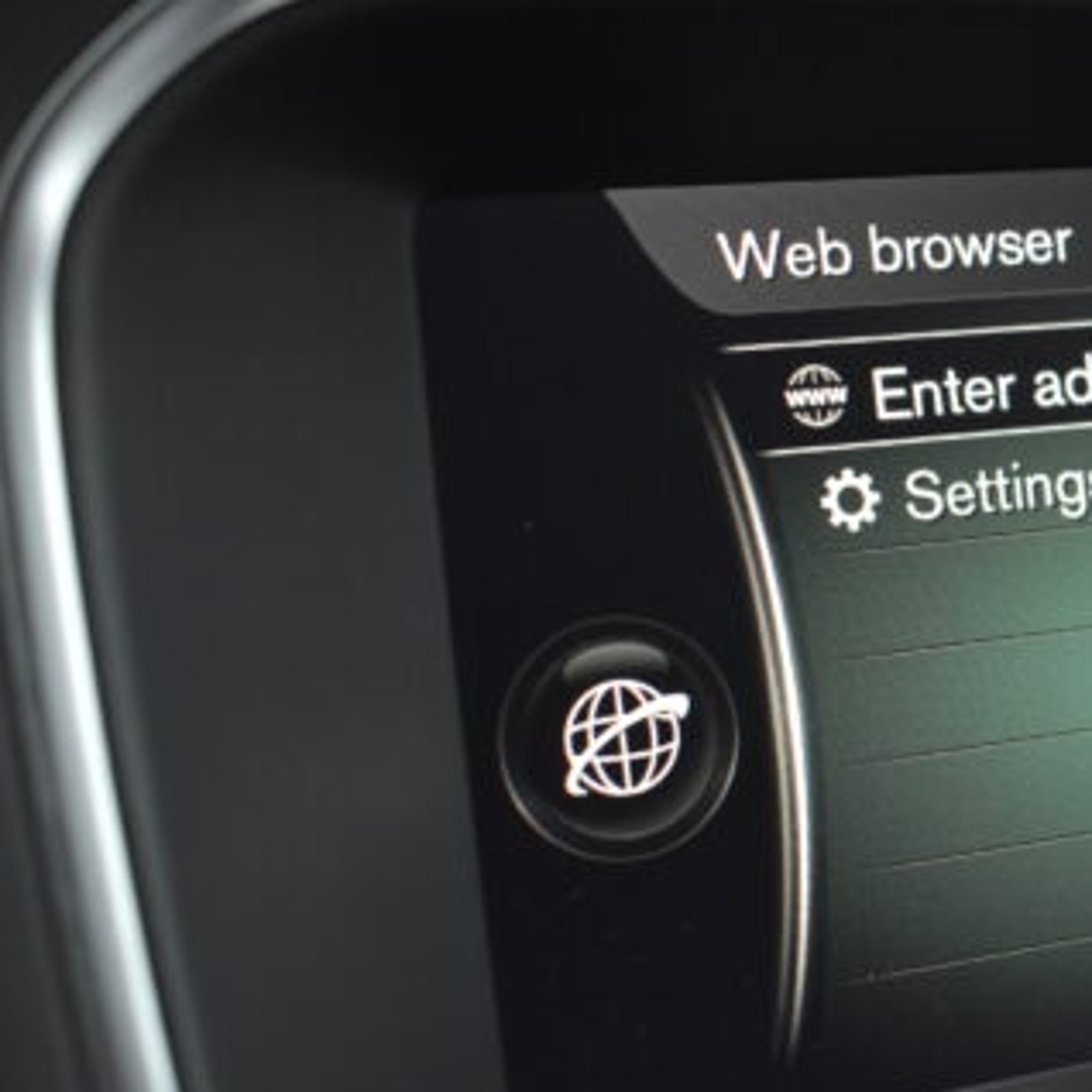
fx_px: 2749
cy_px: 579
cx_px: 1168
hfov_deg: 21.4
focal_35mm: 77
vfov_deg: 22.5
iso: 1600
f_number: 4
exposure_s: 1/125
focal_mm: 25
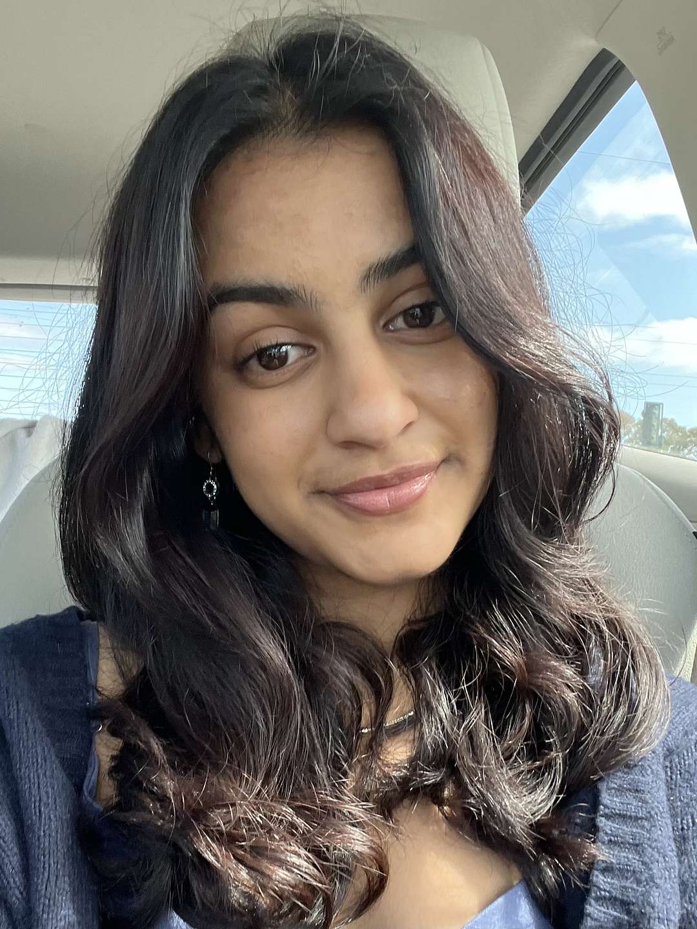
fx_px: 617
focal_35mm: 23
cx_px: 348
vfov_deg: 73.9
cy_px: 464
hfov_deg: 58.9
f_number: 2.2
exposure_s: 1/121
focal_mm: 2.71
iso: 64
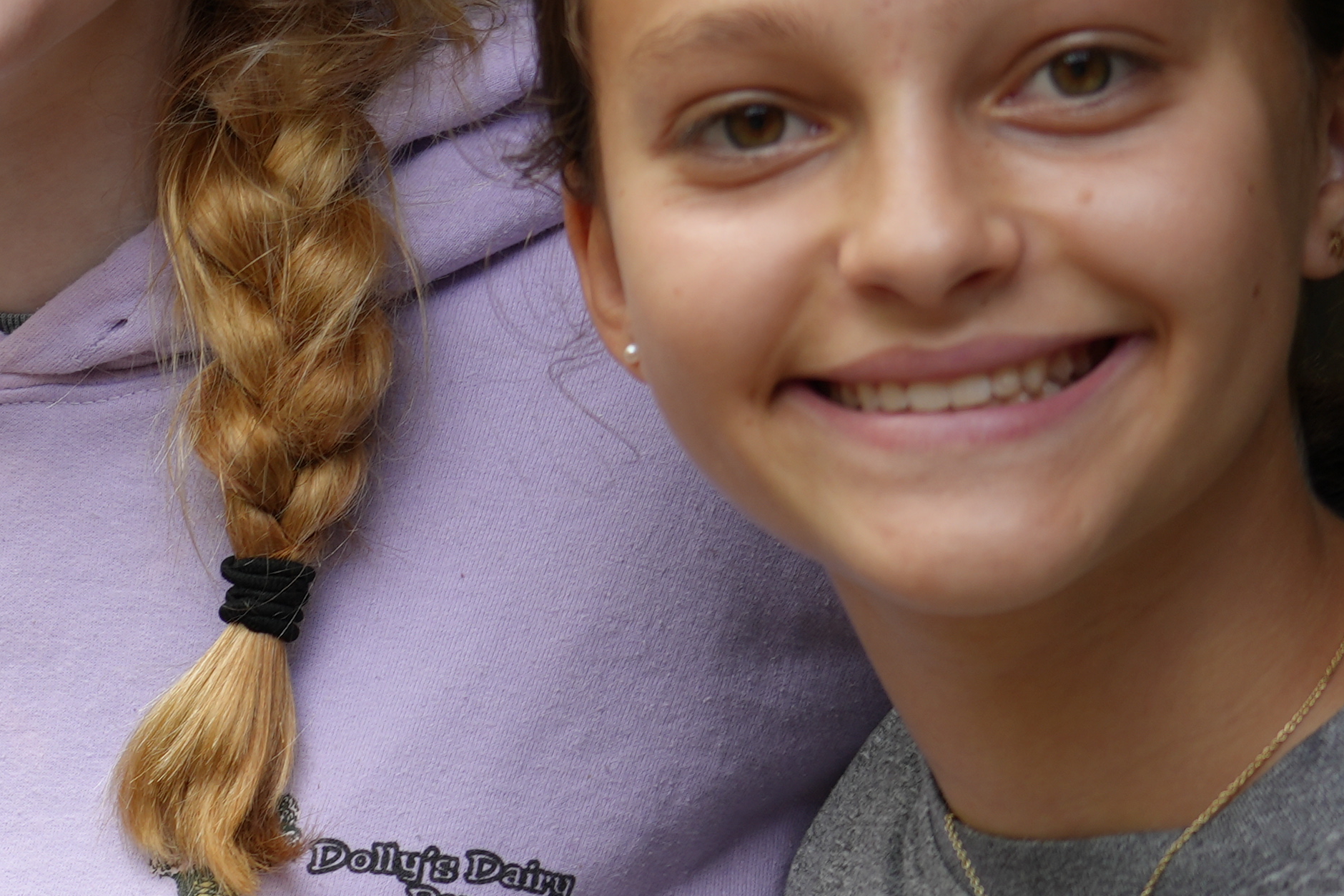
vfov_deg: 5.3
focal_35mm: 261
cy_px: 536
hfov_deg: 7.8
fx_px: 9742
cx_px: -530
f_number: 4.5
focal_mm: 70
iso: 125
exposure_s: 1/160
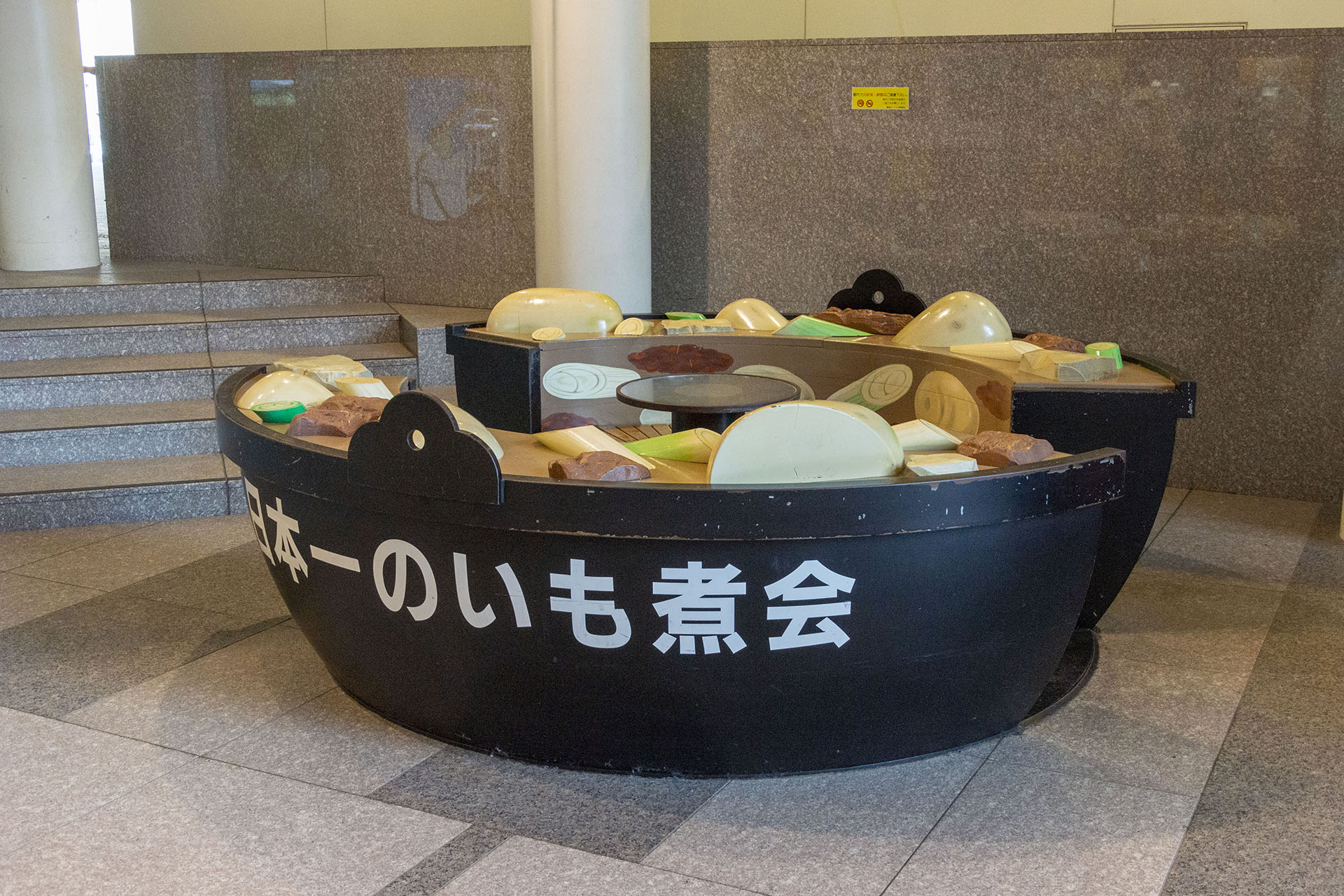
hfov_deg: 46.4
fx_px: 1568
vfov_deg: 31.9
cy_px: 448
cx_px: 672
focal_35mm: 42
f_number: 5
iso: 1600
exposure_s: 1/60
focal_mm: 28
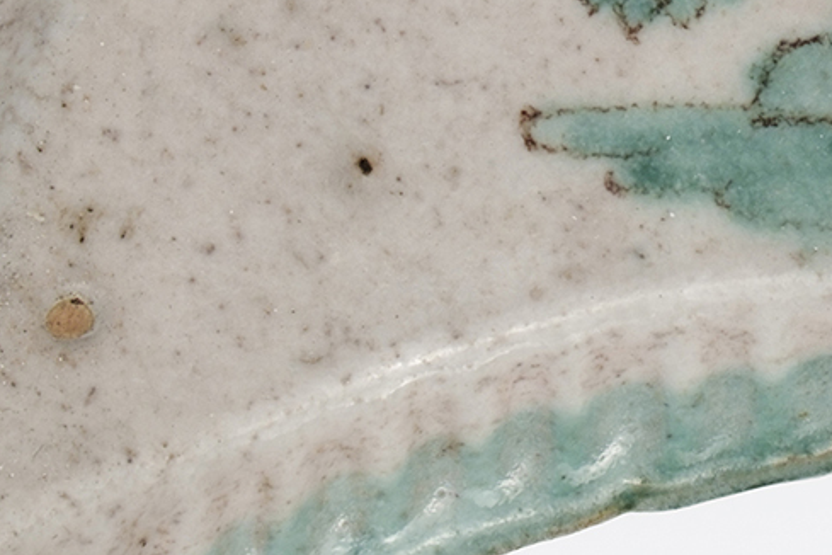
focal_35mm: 372
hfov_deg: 5.5
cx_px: 936
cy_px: -31
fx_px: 8597
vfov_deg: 3.7
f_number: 10
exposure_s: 1/40
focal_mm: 51.6
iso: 500
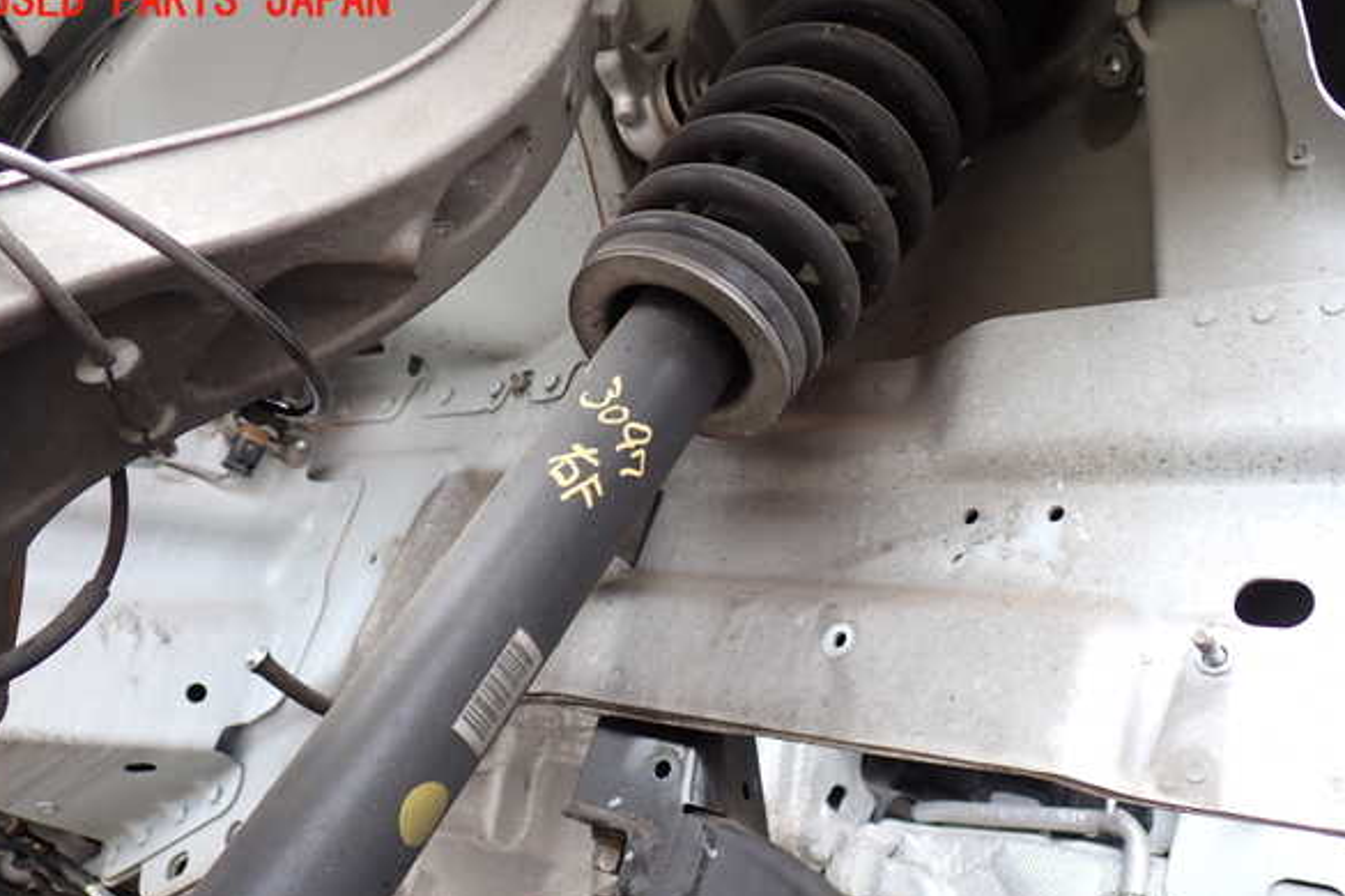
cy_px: 489
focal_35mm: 32
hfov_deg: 58.7
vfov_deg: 41.1
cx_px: 662
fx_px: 1195
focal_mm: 5.4
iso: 100
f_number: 2.3
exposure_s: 1/100
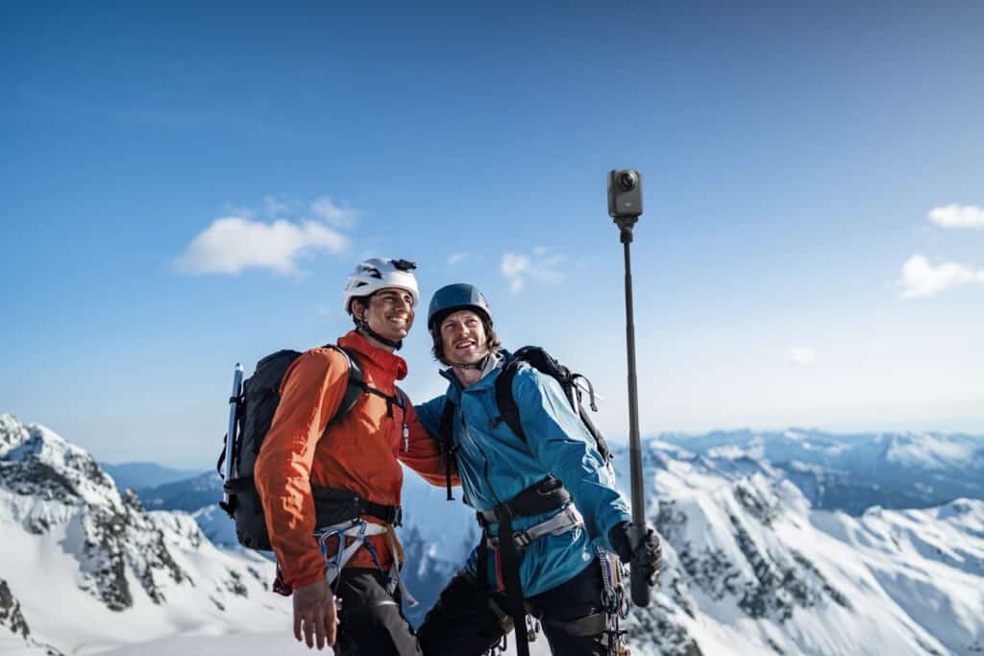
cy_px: 328
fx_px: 656
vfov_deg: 53.1
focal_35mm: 24
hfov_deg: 73.7
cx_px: 492
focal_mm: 24
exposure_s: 1/500
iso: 100
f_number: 1.4
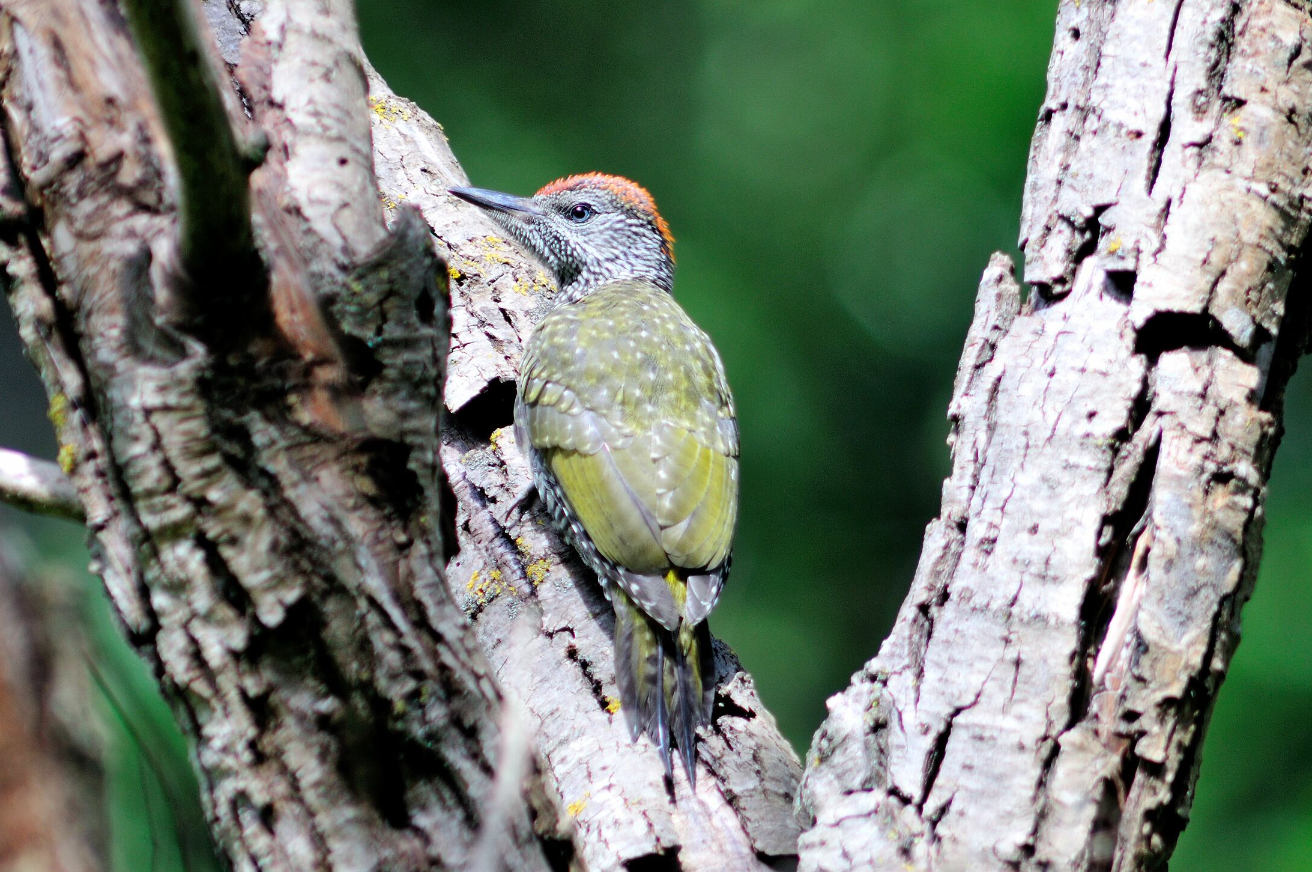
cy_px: 407
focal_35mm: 659
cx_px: 626
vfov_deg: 2.1
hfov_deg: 3.1
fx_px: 23986
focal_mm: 400
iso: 400
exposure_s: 1/200
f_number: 4
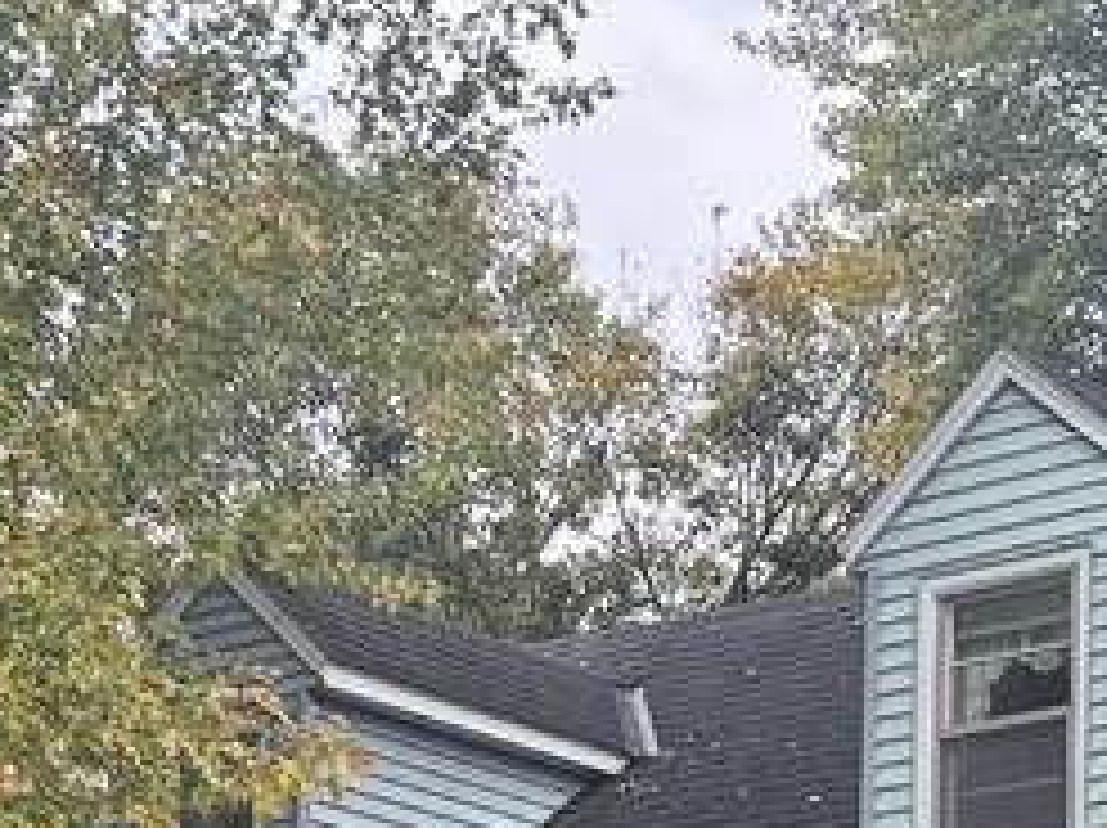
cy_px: 1035
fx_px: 3994
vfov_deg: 11.6
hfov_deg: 15.8
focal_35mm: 125
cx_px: 472
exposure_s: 1/348
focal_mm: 6.76
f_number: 1.78
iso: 100
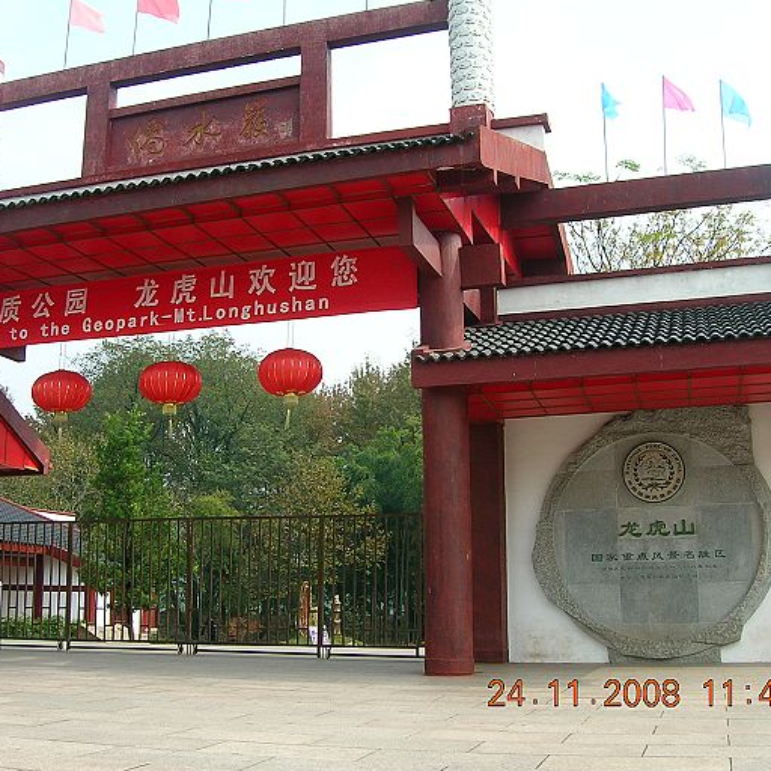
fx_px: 1033
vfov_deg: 40.9
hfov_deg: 40.8
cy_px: 382
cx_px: 336
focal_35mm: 41
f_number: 4.9
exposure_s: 1/172
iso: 50
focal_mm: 5.7
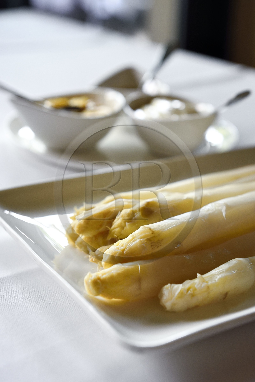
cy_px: 191
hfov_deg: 24.6
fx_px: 584
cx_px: 128
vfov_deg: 36.2
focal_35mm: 55
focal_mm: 55
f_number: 5.6
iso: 1600
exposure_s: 1/200
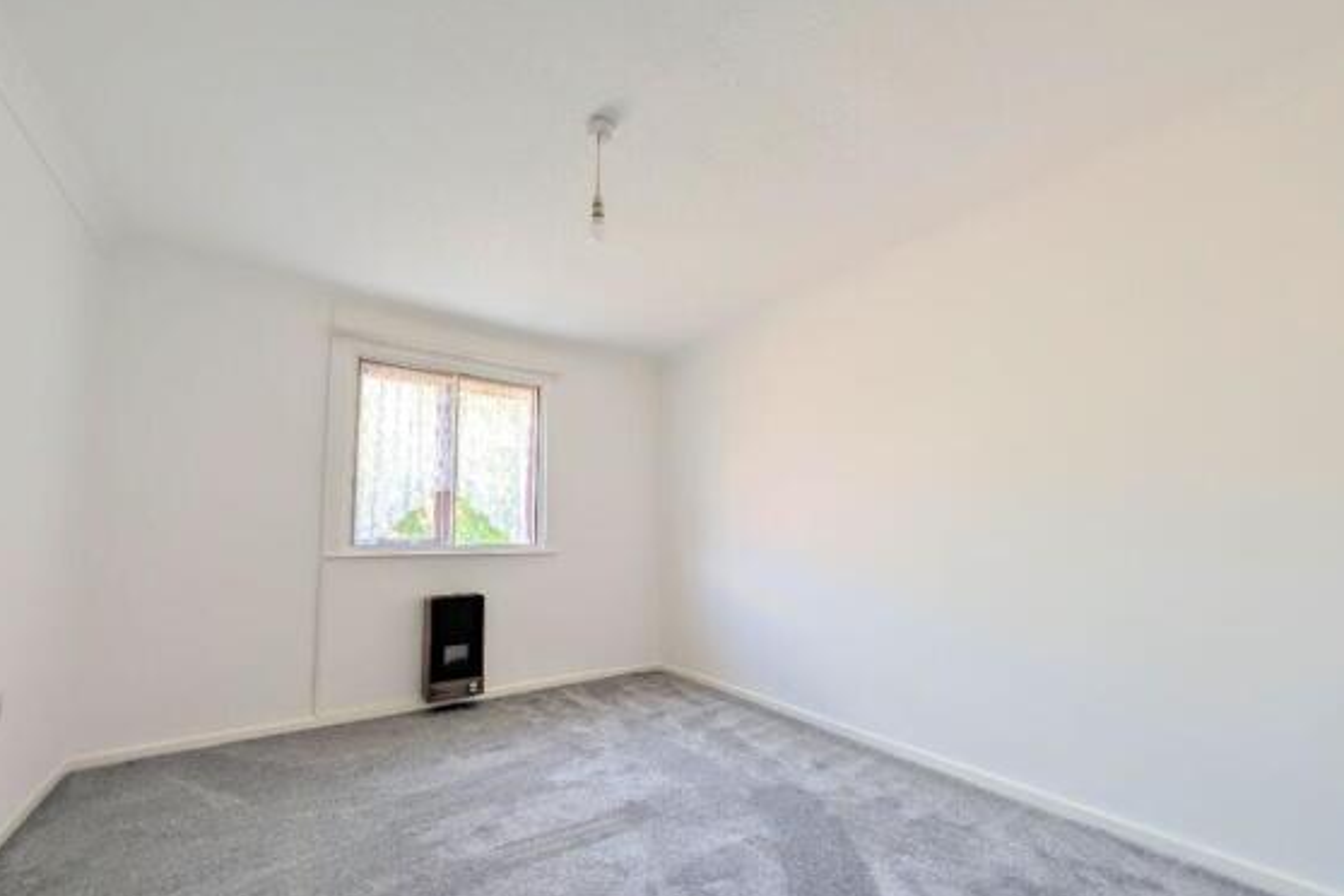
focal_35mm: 13
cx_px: 648
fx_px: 485
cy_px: 497
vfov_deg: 85.1
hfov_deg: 108.3
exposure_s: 1/75
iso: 60
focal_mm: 2.02
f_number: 1.7
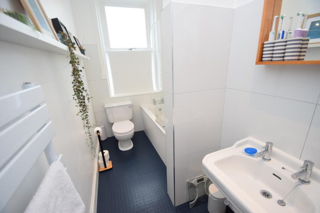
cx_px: 160
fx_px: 133
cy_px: 106
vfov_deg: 77.3
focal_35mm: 15
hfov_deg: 100.4
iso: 640
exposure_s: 1/60
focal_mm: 10
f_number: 4
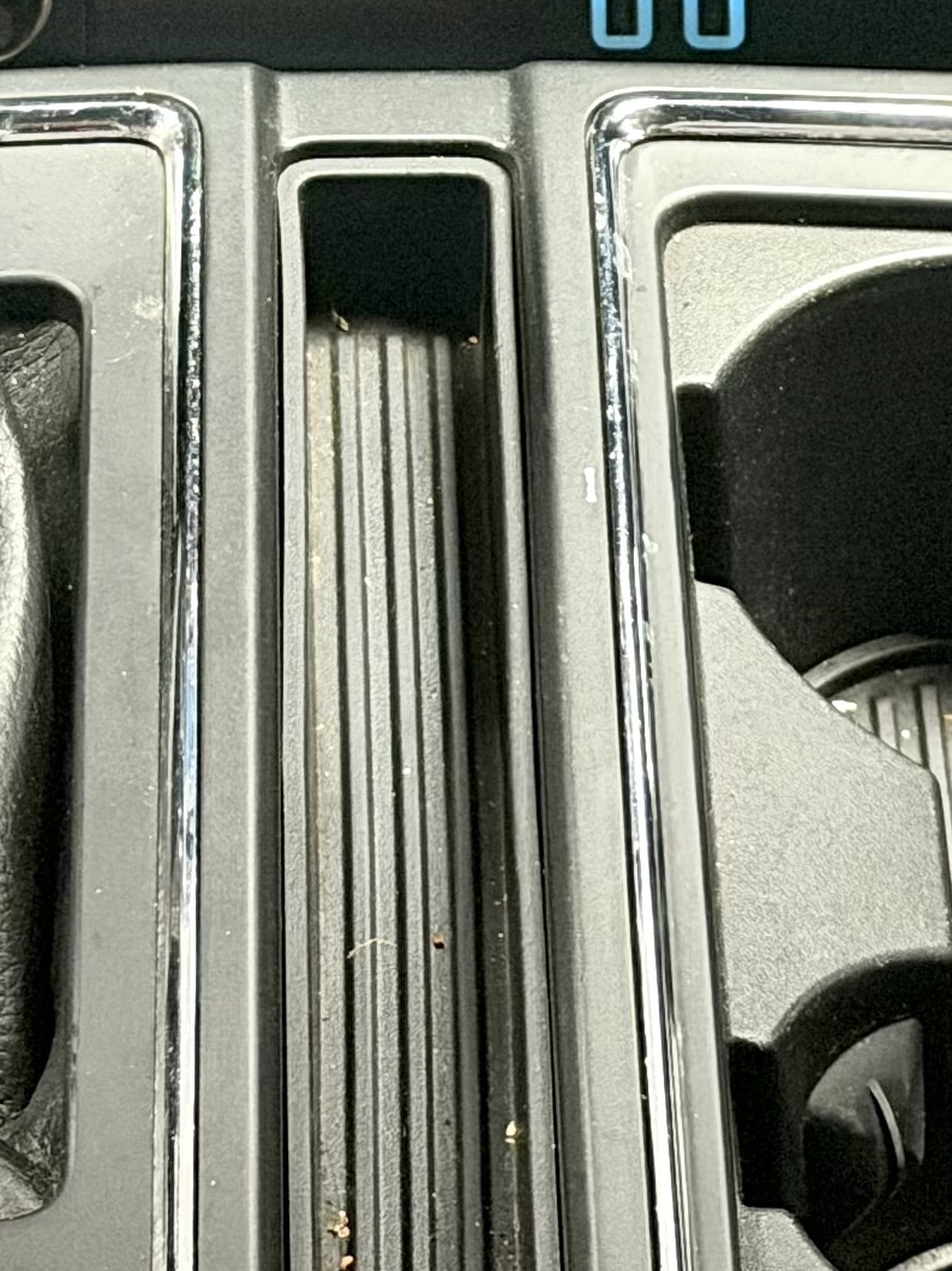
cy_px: -20
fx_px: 6713
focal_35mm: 183
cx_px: 427
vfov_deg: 10.7
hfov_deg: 8.1
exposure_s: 1/25
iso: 640
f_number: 1.78
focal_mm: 6.76
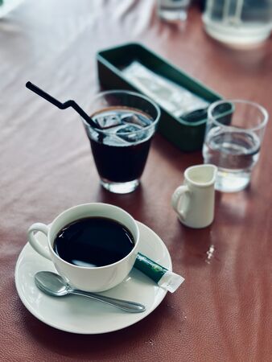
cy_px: 181
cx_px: 136
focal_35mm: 48
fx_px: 502
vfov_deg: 39.6
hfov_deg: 30.3
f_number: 1.78
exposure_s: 1/121
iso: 64
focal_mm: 6.86
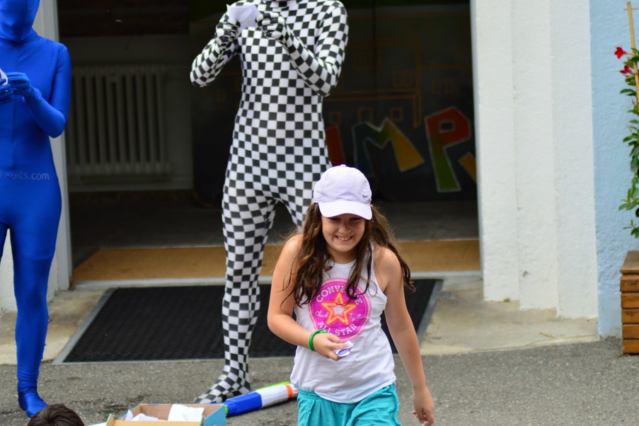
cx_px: 340
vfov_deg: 6.0
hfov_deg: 9.0
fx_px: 4074
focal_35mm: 230
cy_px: 206
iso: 200
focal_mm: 135
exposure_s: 1/500
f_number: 4.2
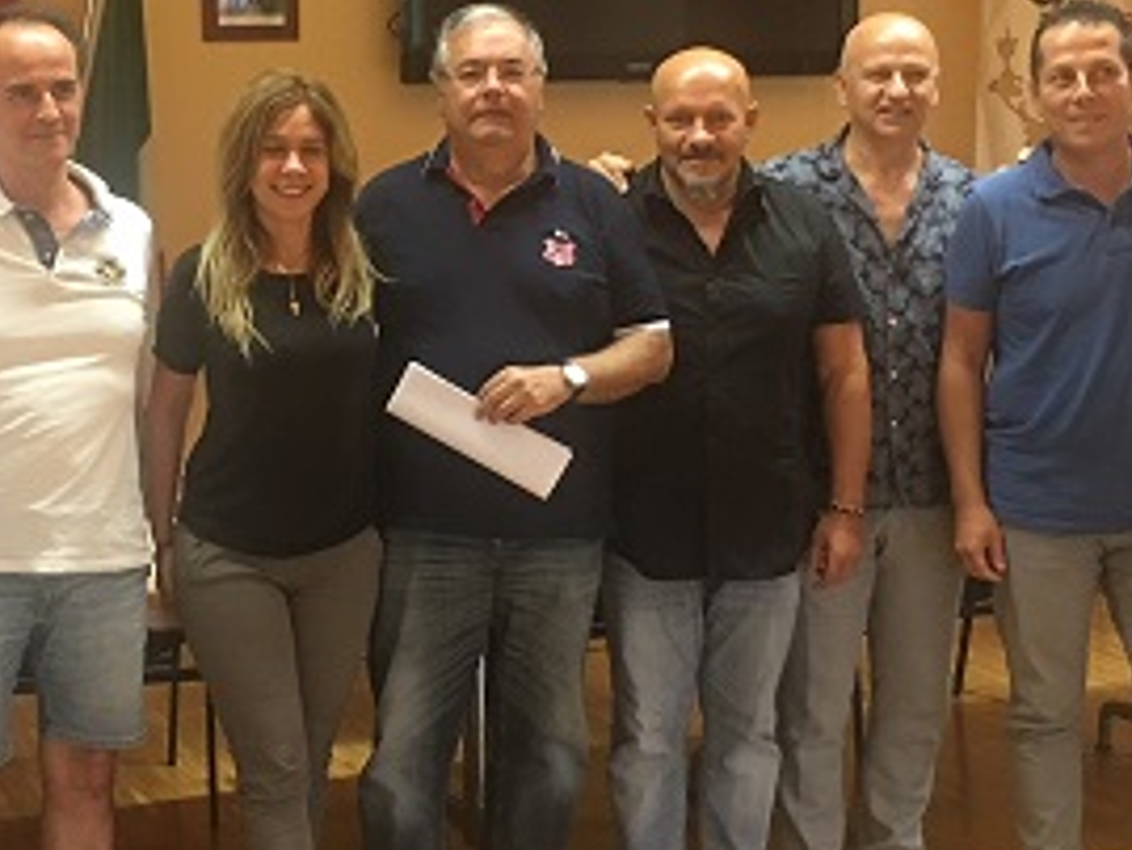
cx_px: 387
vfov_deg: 21.0
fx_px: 2290
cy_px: 419
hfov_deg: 27.6
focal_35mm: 70
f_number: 2.2
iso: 80
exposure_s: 1/10
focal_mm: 4.15
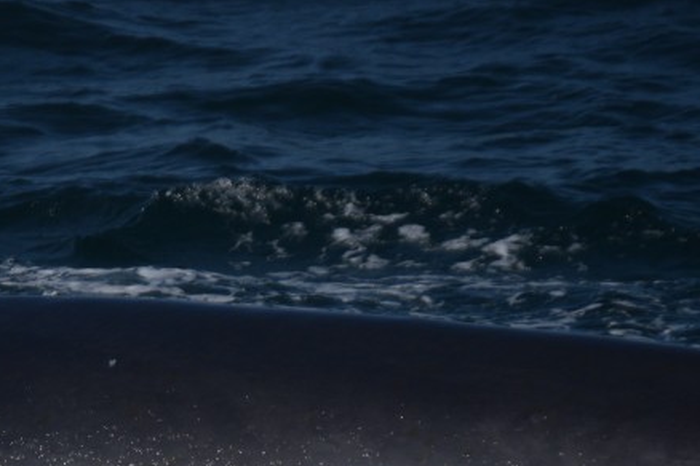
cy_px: 546
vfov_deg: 1.9
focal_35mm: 740
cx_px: 208
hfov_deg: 2.8
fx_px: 14388
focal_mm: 200
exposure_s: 1/4000
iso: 200
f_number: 5.6
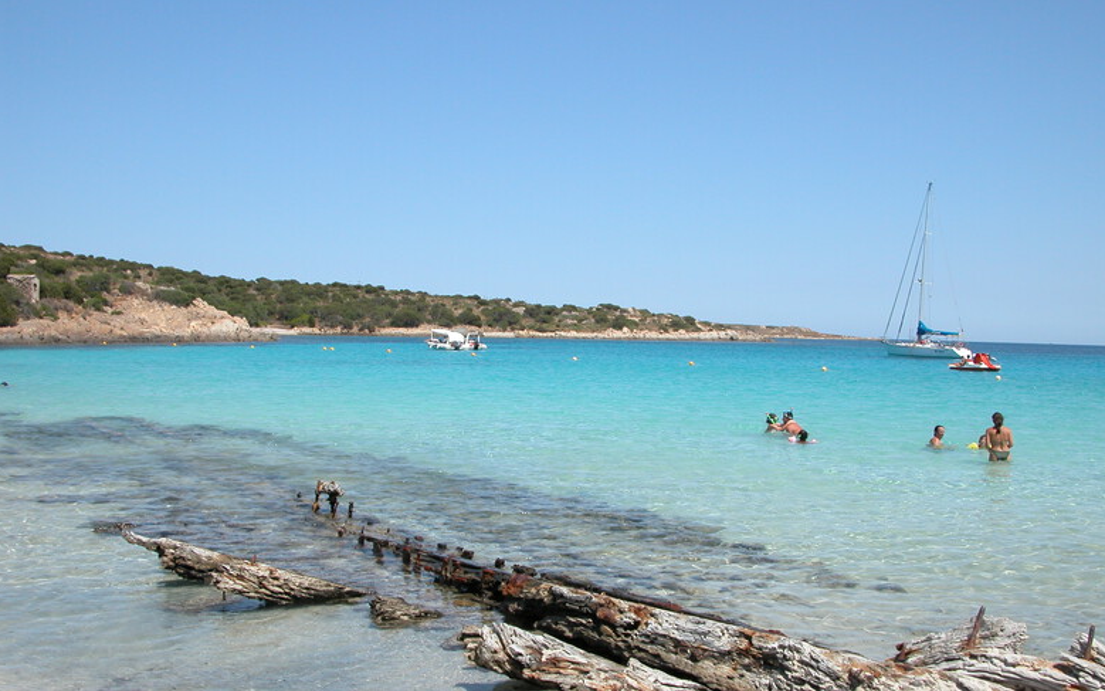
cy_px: 413
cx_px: 562
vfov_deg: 34.3
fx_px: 1114
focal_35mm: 37
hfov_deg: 52.7
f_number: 6.3
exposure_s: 1/381
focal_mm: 8.9
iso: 100
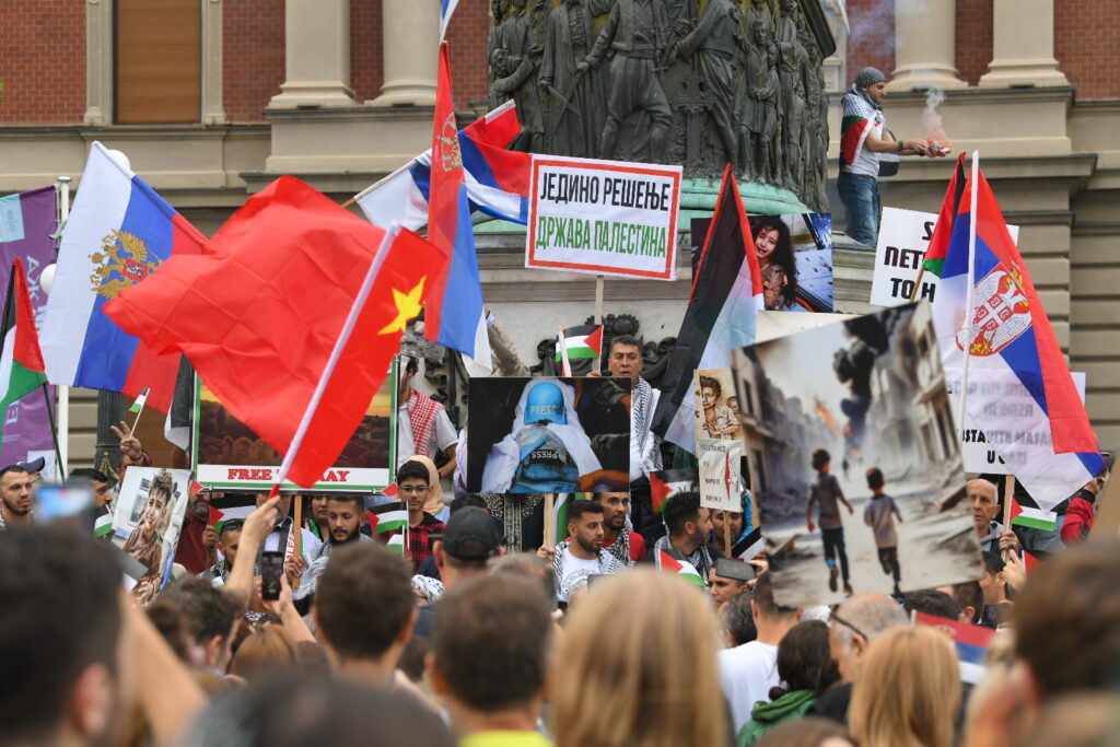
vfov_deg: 13.0
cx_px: 560
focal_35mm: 105
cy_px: 374
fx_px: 3267
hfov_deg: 19.5
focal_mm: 105
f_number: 5
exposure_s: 1/400
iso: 500
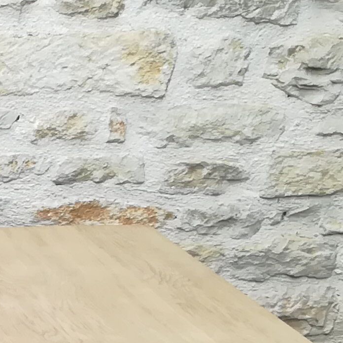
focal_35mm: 131
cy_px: 456
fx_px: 1469
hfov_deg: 11.2
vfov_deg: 12.8
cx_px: -469
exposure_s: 1/164
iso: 50
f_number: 2.2
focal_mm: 3.83
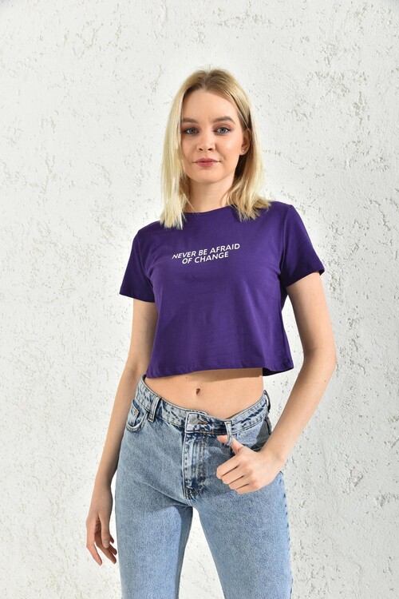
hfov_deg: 37.9
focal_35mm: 35
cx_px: 200
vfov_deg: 54.4
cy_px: 300
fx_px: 582
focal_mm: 35
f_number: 7.1
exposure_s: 1/160
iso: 100
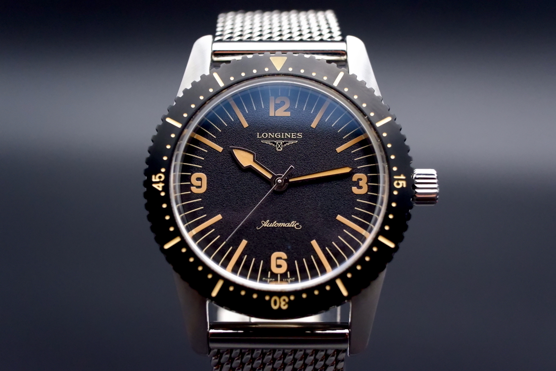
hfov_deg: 30.5
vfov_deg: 20.6
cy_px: 186
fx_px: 1019
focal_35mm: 66
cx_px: 278
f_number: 5
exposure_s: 1/4000
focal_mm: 44.4
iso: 6400
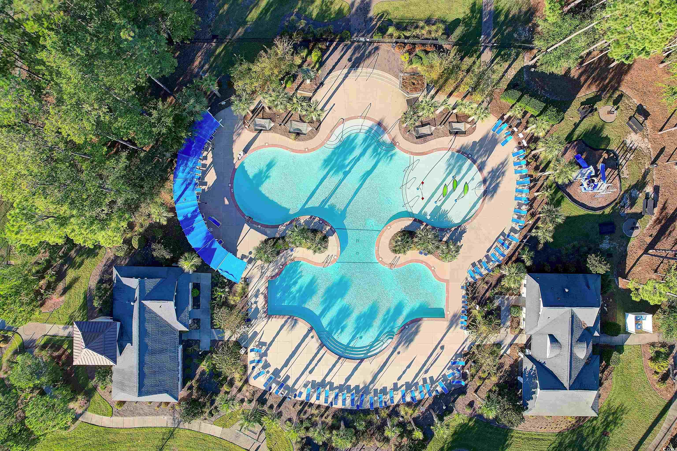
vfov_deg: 57.2
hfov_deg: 78.6
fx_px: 414
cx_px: 338
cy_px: 226
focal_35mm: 22
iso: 100
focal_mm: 8.4
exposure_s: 1/120
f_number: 2.8
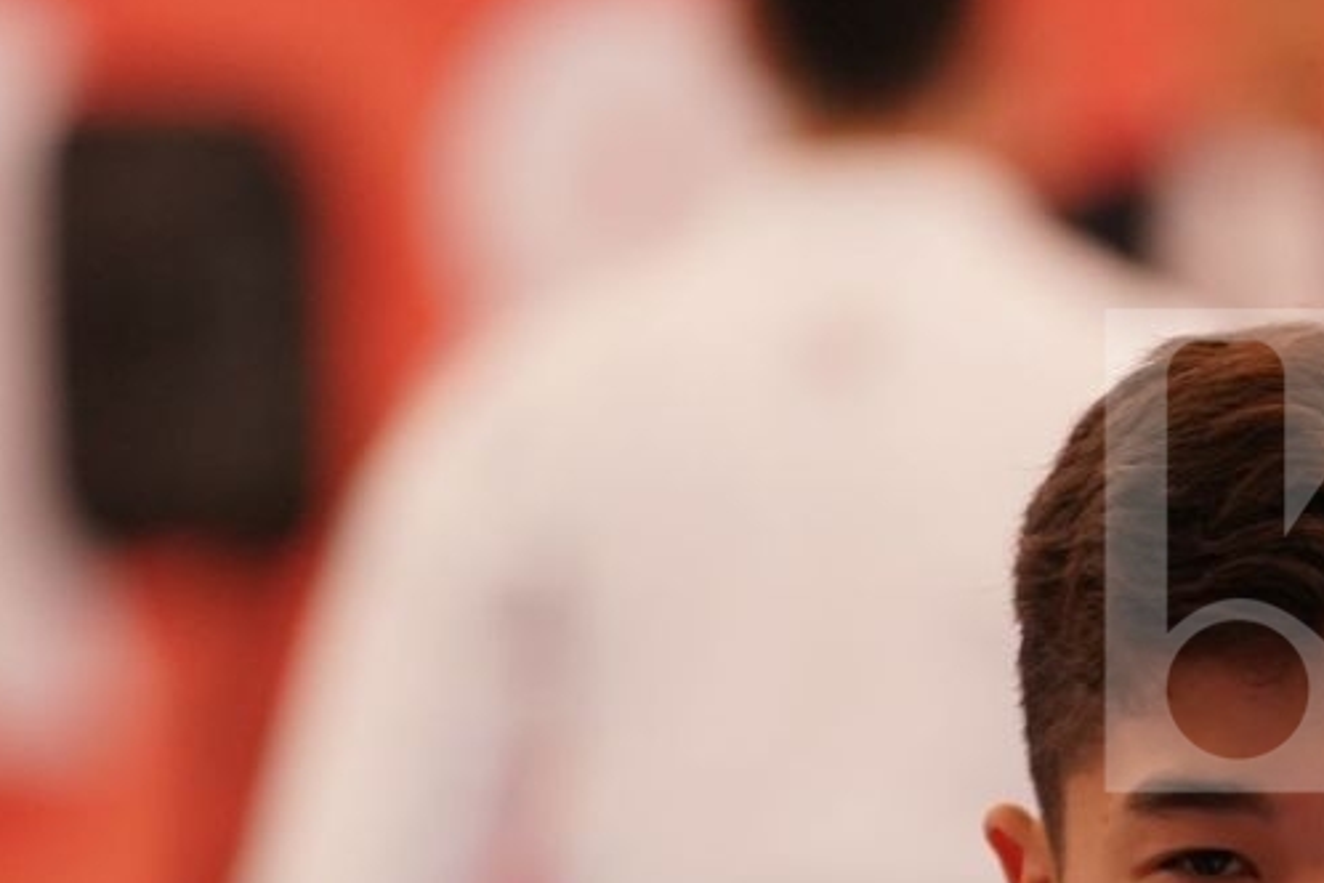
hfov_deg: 2.9
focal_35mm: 716
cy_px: 1492
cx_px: 1353
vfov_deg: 1.9
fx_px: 26331
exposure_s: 1/500
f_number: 2.8
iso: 1000
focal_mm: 198
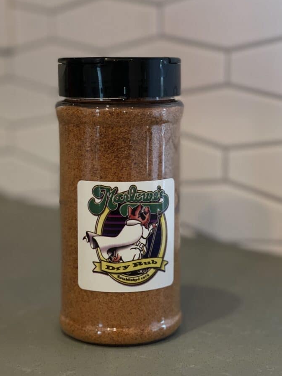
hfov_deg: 20.2
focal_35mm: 73
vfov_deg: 26.7
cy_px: 196
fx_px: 793
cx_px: 131
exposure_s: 1/24
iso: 500
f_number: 2.2
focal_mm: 7.5
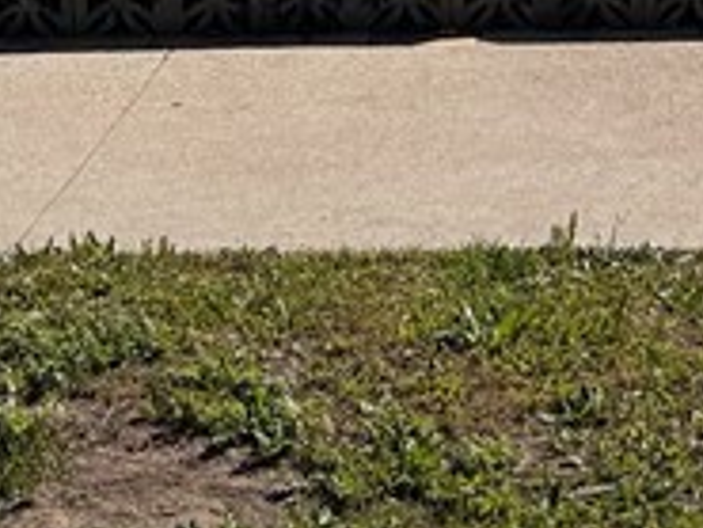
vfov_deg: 10.1
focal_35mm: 133
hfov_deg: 14.8
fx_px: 2703
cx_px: 475
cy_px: -615
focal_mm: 6.76
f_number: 1.78
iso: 80
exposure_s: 1/6410
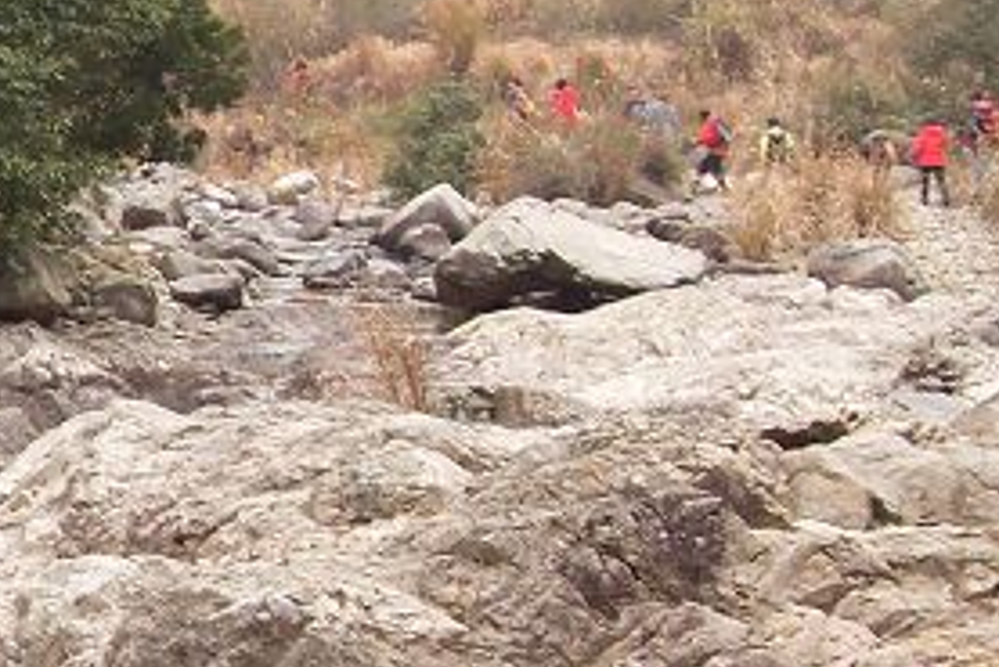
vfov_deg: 12.4
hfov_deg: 17.8
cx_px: -69
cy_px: 332
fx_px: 3082
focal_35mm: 111
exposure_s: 1/90
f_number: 2.8
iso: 80
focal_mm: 6.3
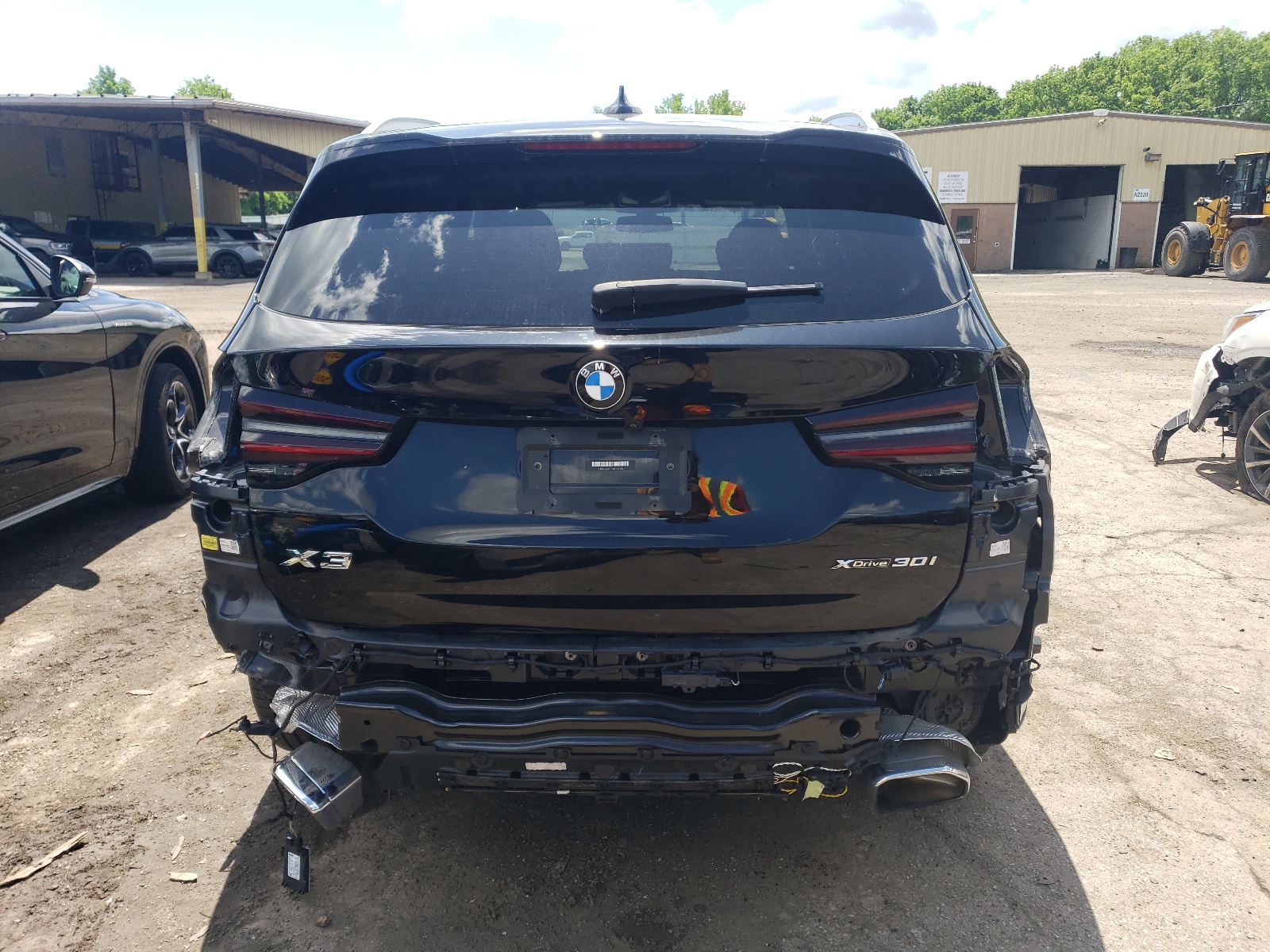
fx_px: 954
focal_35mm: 26
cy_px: 476
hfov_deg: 67.3
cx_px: 635
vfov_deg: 53.1
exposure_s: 1/1250
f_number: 1.5
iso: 50
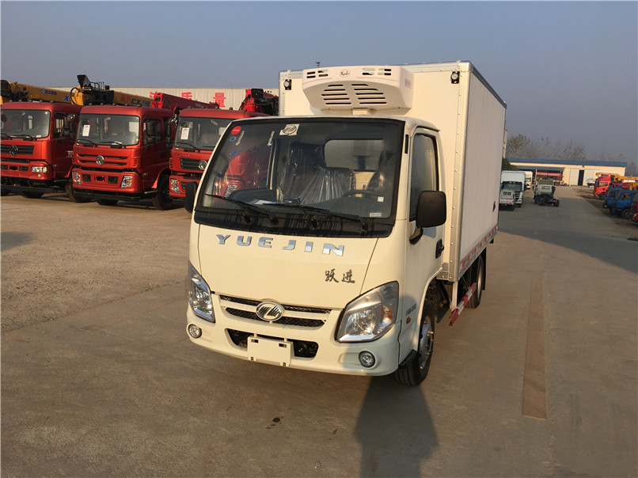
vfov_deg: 48.2
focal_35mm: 29
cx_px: 319
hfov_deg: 61.7
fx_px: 534
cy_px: 239
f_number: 2.2
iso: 25
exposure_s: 1/1374
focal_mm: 4.15
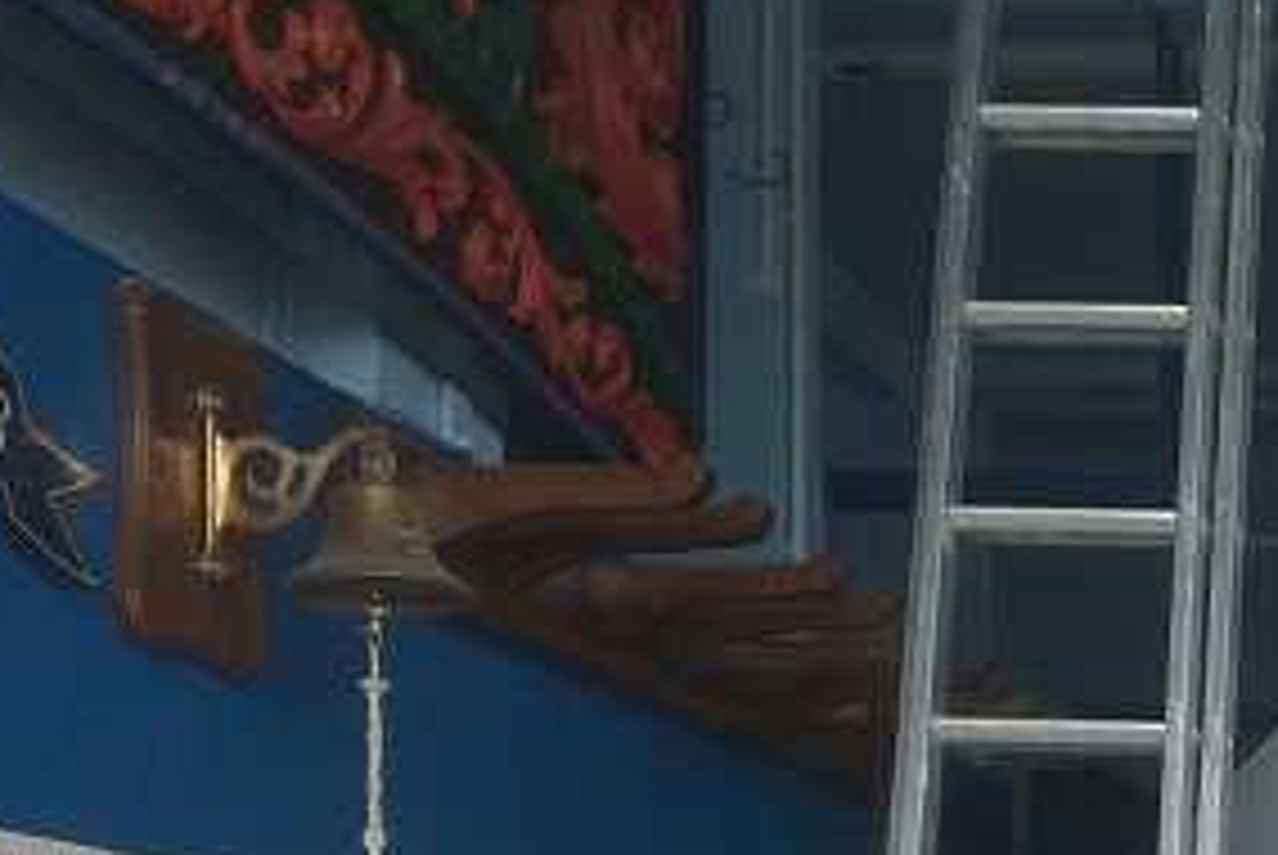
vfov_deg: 16.1
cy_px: 1220
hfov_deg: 22.5
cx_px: 1732
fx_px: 2807
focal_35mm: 79
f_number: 1.9
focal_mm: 3.6
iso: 80
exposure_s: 1/50
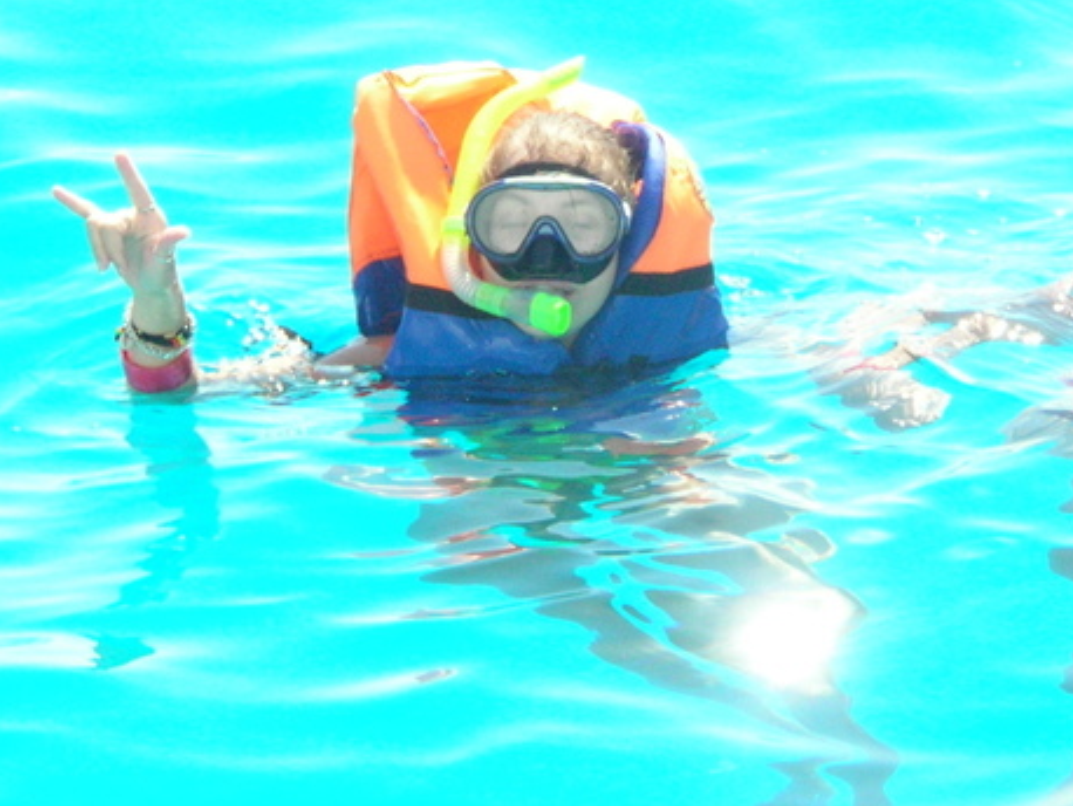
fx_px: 8932
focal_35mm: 288
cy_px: 353
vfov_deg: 5.2
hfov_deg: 6.9
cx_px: 785
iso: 200
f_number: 3.8
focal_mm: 27.3
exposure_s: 1/1000
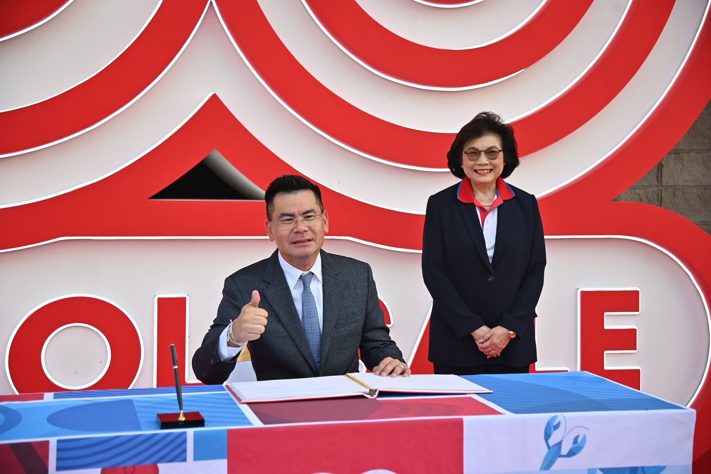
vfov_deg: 23.4
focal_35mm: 58
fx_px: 1145
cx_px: 356
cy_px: 237
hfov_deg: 34.5
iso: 140
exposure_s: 1/250
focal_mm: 58
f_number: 4
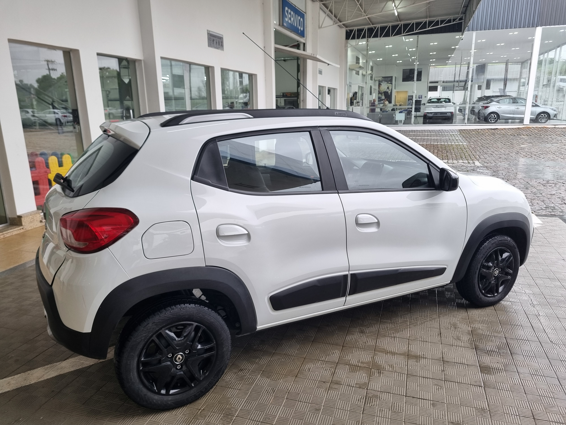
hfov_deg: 67.3
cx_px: 283
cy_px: 212
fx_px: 425
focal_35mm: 26
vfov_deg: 53.1
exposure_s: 1/120
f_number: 1.8
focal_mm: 5.4
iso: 64
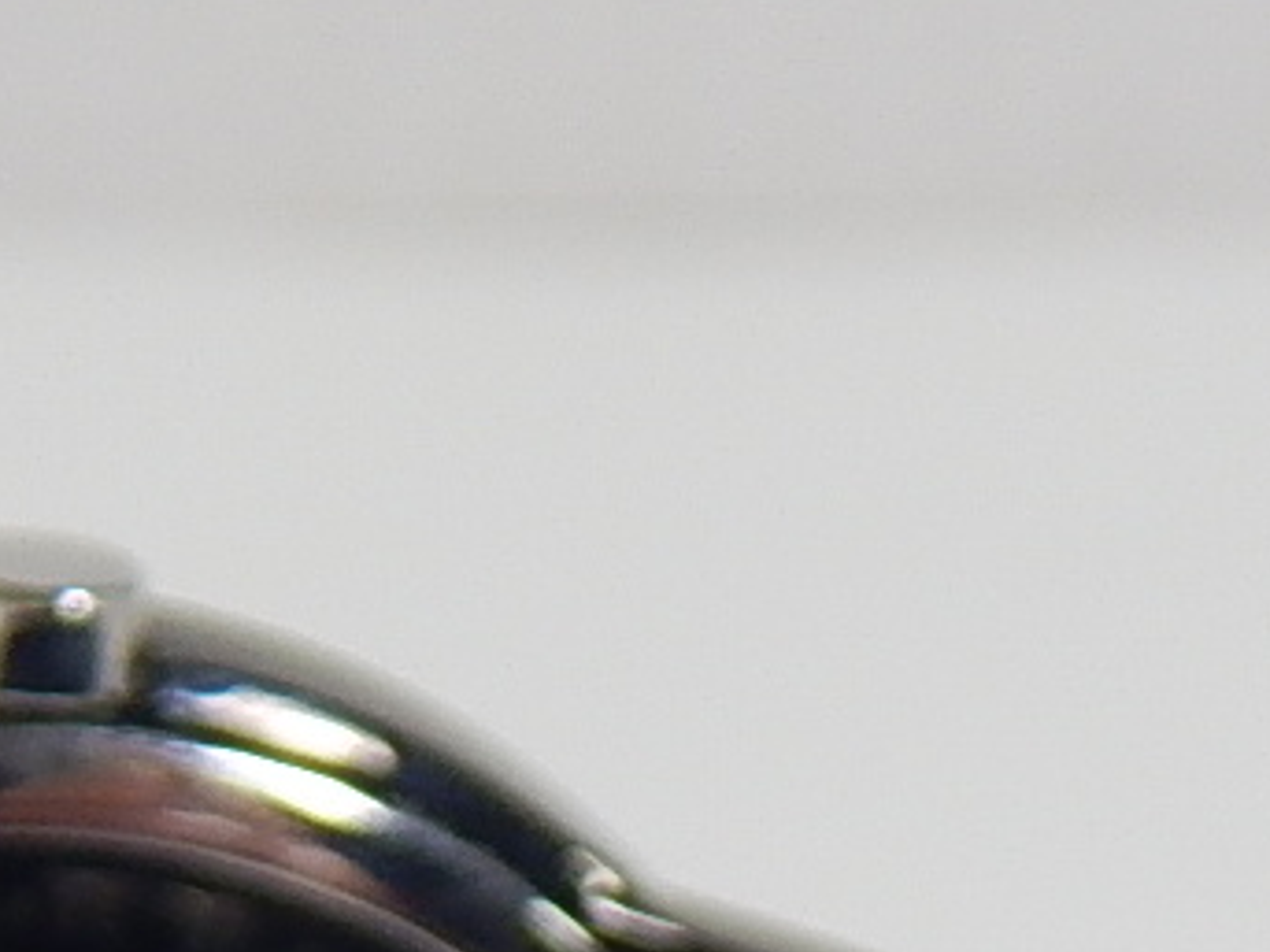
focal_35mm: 252
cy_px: 2204
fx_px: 9242
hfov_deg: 7.9
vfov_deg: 5.7
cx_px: 729
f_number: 3.8
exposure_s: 1/30
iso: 160
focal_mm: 9.7
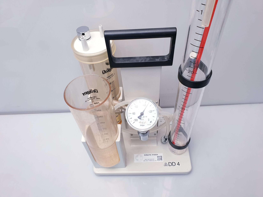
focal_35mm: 26
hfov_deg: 67.3
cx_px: 132
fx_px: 198
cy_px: 98
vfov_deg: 53.1
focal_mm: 4.3
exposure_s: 1/100
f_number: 2.4
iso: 80
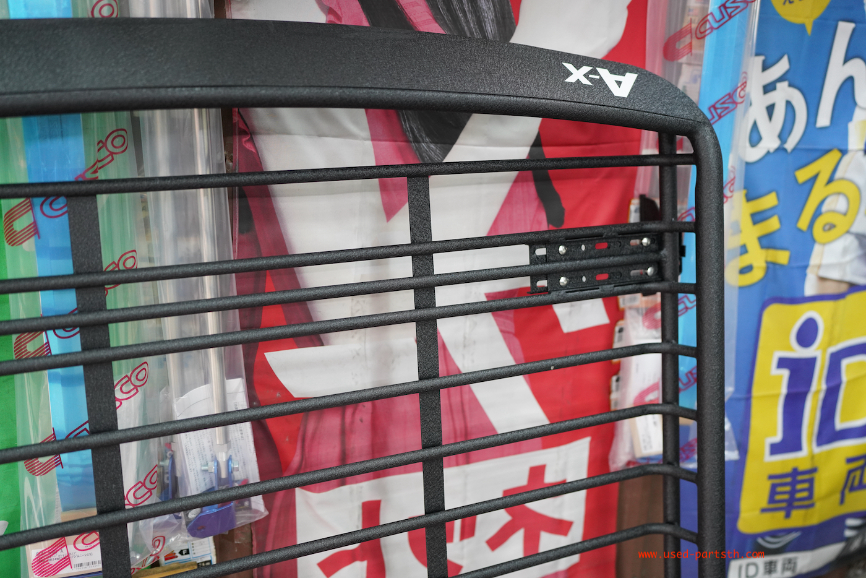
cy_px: 289
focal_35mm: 35
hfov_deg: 54.4
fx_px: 842
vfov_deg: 37.9
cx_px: 433
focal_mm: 35
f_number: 2
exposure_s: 1/400
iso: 1600
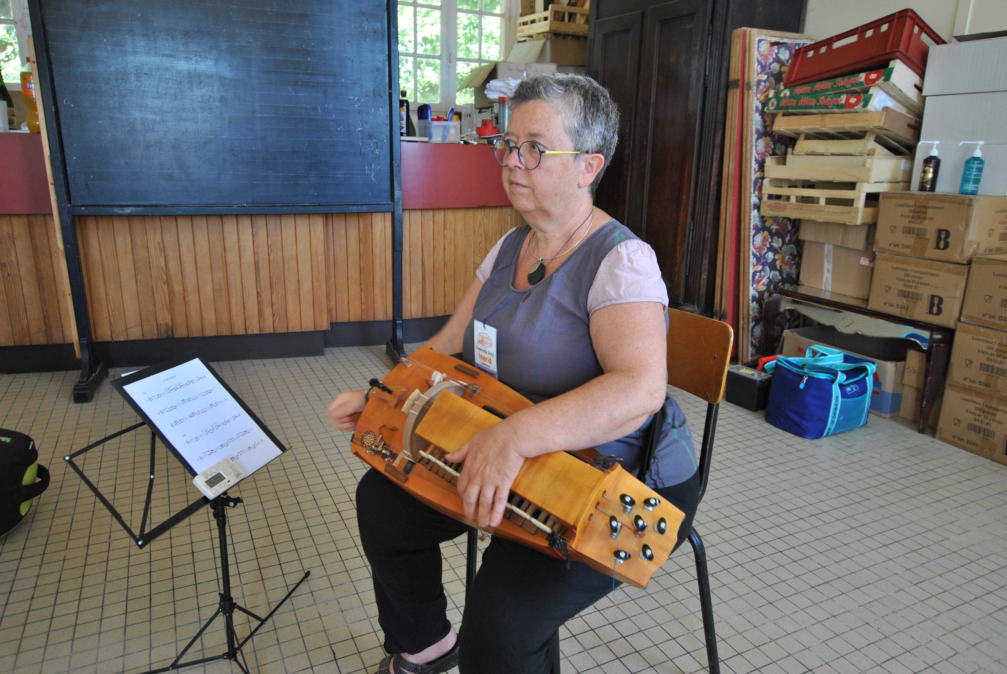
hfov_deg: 73.7
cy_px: 337
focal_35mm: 24
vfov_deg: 53.3
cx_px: 504
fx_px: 672
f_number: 4.5
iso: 200
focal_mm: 16
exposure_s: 1/30
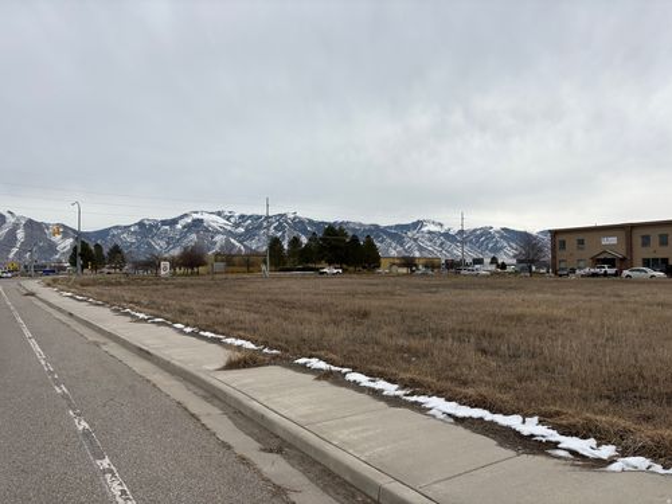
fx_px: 505
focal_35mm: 26
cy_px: 252
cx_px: 336
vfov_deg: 53.1
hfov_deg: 67.3
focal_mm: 5.96
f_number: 1.6
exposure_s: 1/3448
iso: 50
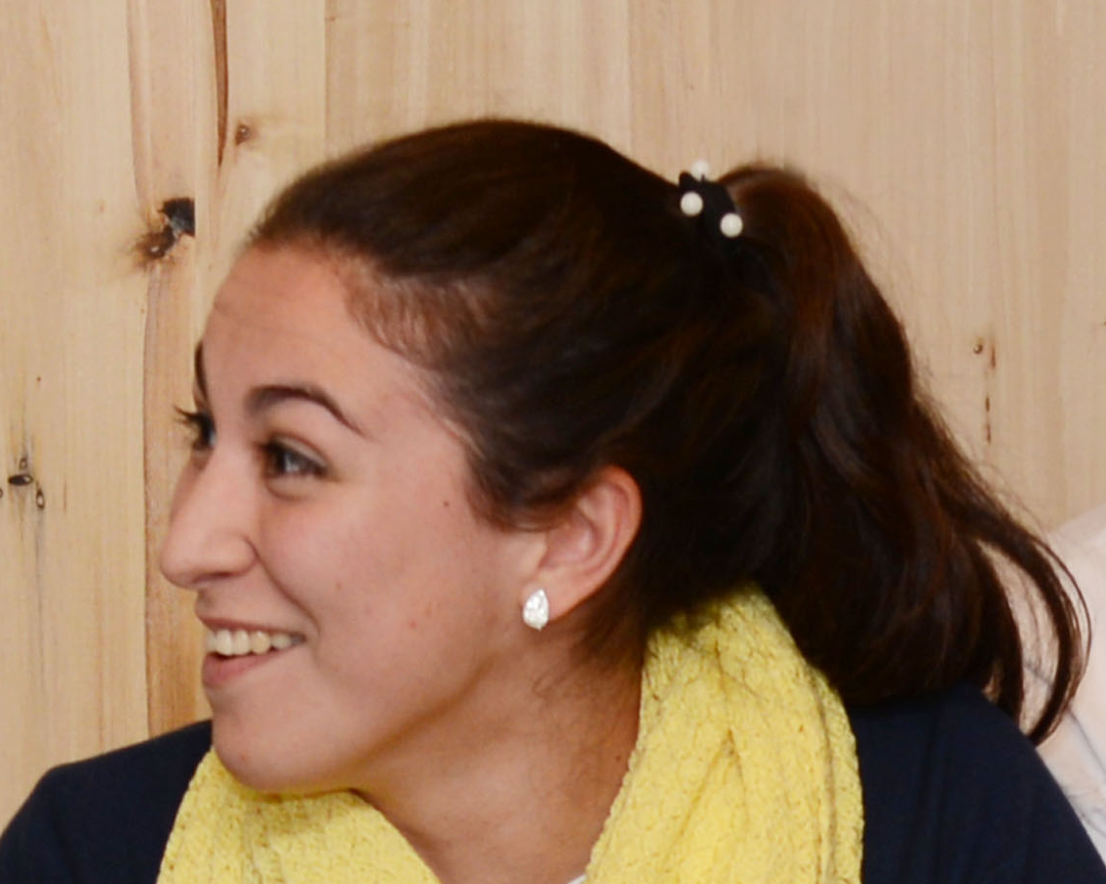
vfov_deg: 6.2
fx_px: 8150
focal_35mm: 249
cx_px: 683
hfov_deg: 7.8
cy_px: 991
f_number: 5
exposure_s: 1/100
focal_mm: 50
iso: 400
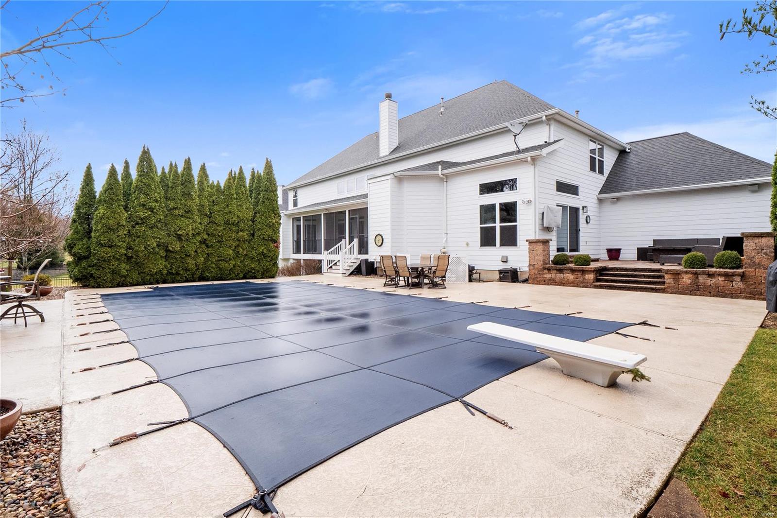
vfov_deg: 73.7
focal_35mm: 16
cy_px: 259
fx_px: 345
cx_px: 388
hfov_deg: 96.7
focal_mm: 8
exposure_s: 1/160
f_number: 7.1
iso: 400
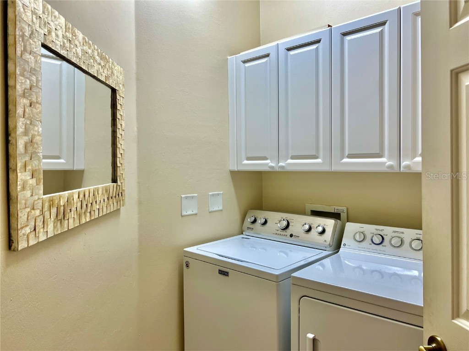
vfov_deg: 53.1
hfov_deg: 67.3
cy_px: 176
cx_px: 234
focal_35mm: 26
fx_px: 352
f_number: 1.5
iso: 50
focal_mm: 5.7
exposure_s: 1/120
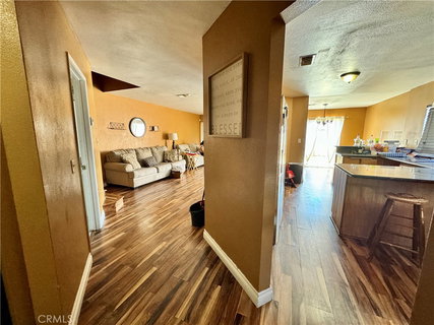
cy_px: 162
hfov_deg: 102.1
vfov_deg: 85.6
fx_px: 175
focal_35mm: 14
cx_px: 217
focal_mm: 2.22
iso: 400
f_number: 2.2
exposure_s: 1/60
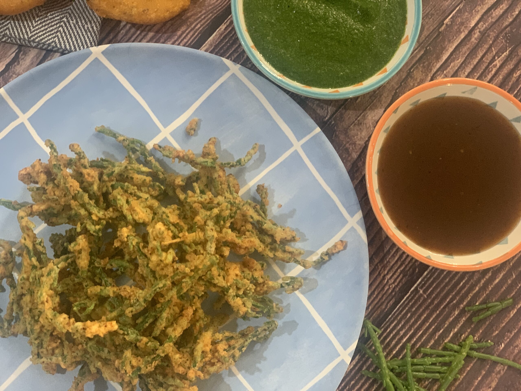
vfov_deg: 28.0
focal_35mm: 52
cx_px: 260
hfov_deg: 36.8
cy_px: 196
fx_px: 783
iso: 400
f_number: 2.4
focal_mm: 6
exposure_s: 1/50
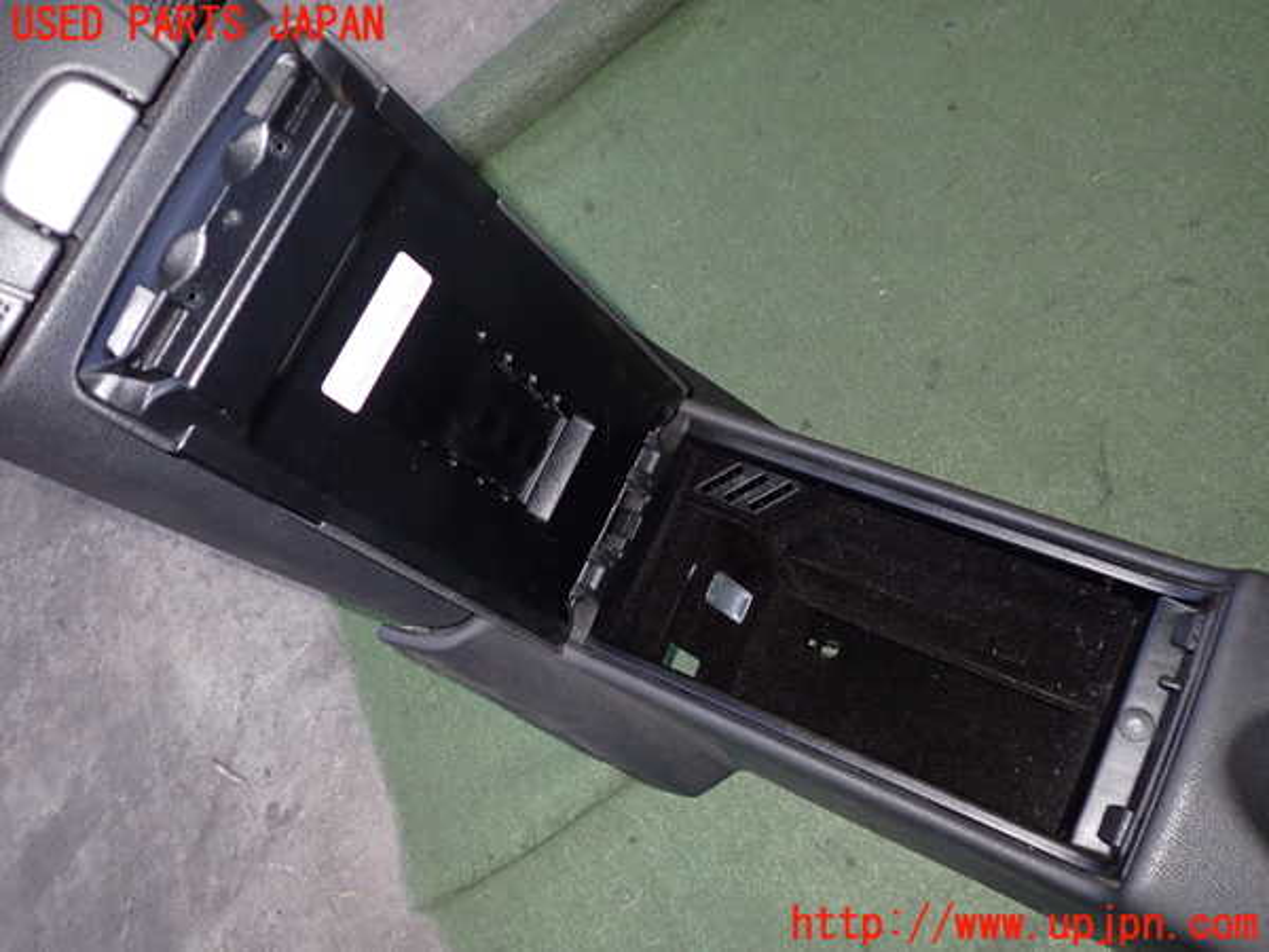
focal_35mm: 30
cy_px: 476
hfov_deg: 60.0
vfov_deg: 46.8
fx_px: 1100
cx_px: 634
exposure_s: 1/30
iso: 320
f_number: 6.3
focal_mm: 5.4
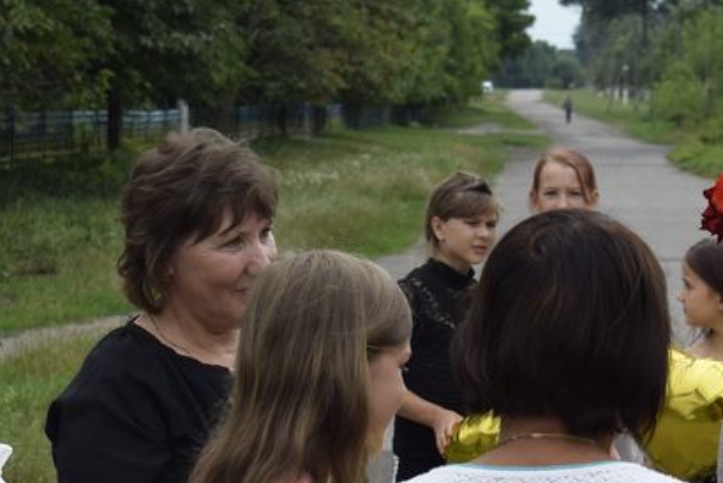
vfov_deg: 9.1
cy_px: 346
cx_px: 464
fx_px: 3033
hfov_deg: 13.6
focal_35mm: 151
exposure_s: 1/320
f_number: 9
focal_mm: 55
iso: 200
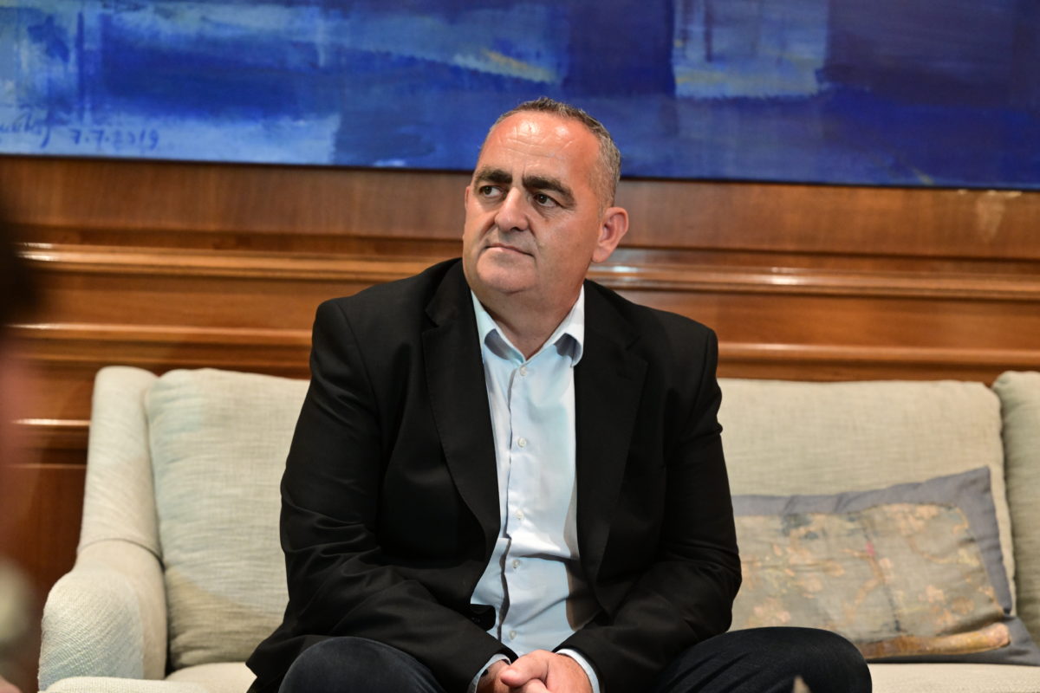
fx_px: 2340
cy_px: 346
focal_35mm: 81
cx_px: 520
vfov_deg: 16.9
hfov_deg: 25.1
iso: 5000
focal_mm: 81
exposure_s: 1/200
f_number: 4
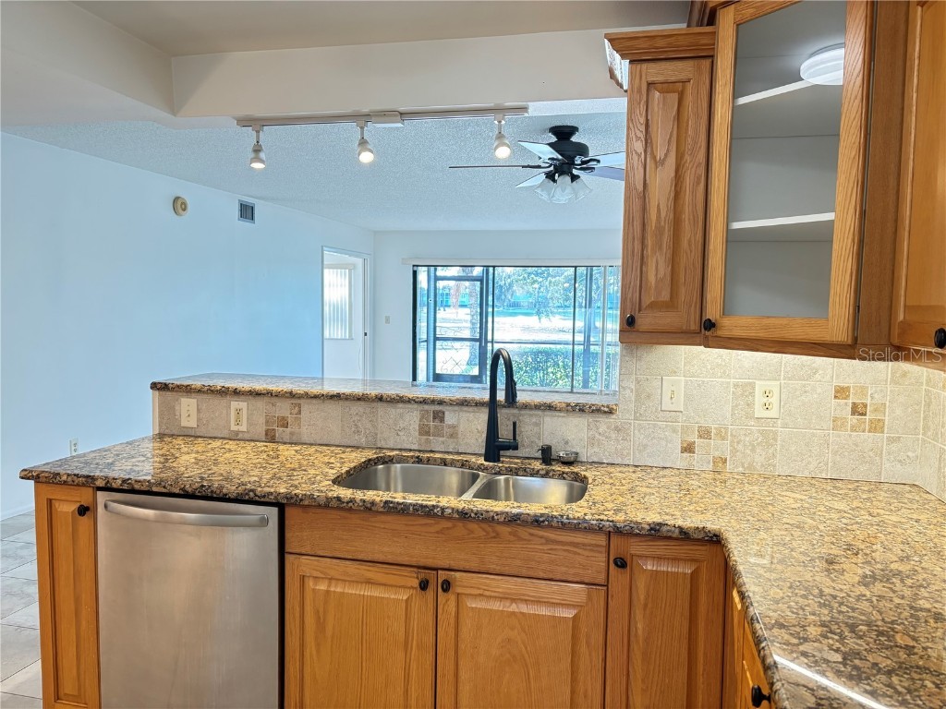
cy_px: 354
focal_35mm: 26
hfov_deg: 67.3
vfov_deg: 53.1
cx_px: 473
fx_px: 711
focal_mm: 5.96
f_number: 1.6
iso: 250
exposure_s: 1/60
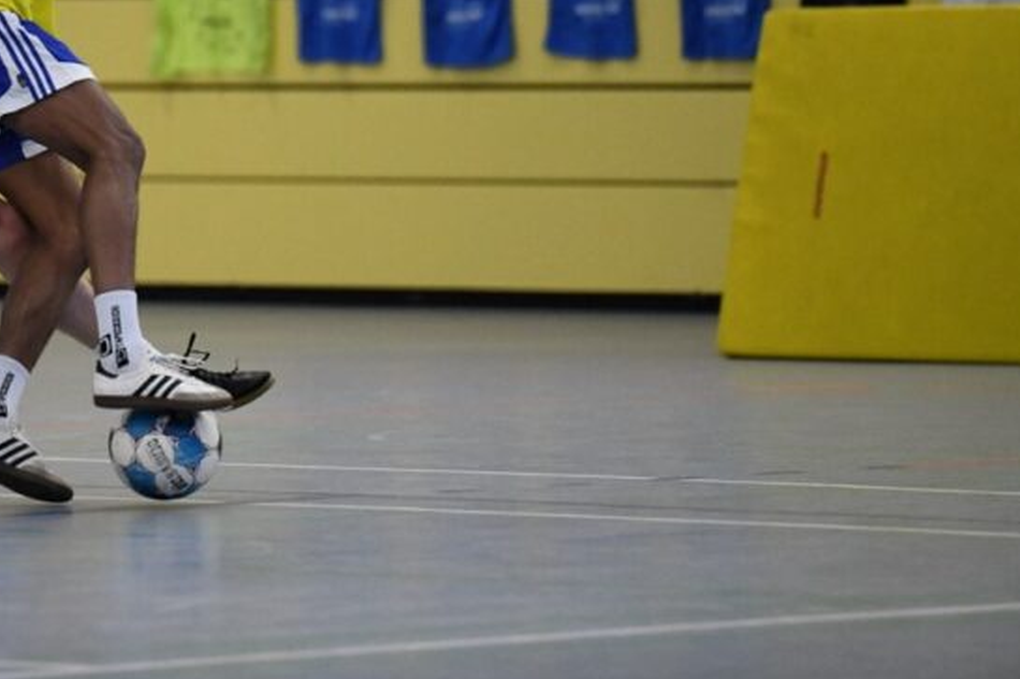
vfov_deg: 3.7
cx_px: 150
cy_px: 65
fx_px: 10649
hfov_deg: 5.5
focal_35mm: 376
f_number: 2.8
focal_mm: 200
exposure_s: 1/1600
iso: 8000
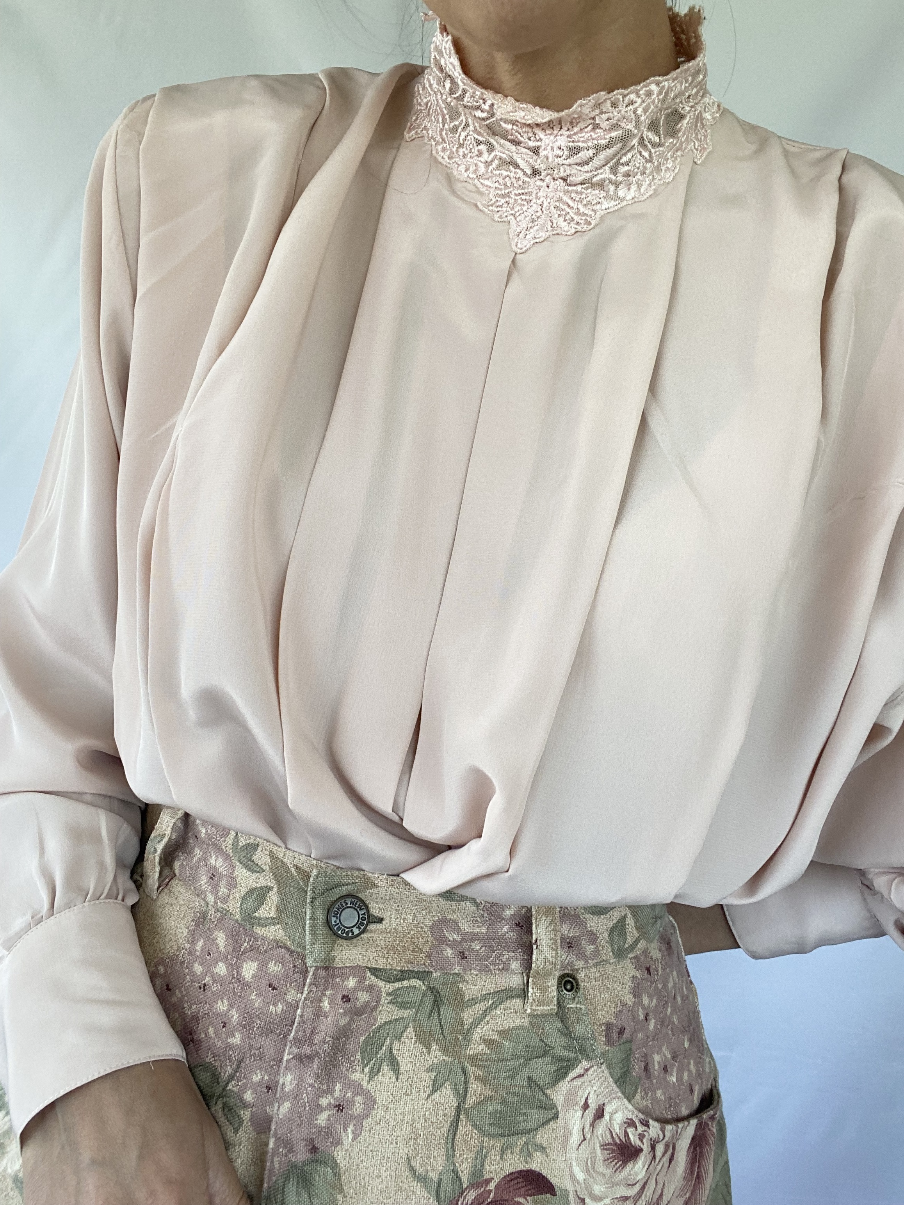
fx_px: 1045
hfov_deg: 46.8
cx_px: 452
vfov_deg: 60.0
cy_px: 602
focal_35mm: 30
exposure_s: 1/122
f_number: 2.2
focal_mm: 2.71
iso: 64
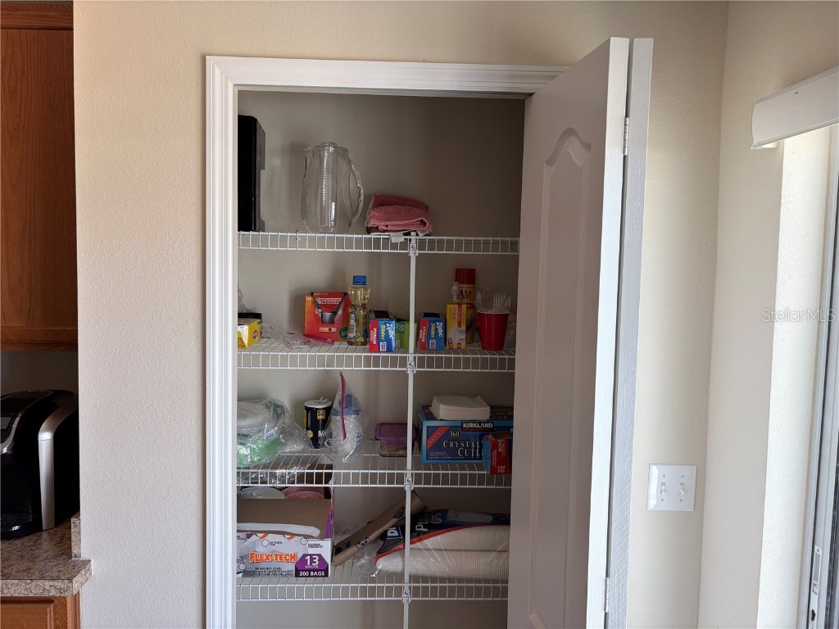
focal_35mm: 26
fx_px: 630
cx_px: 420
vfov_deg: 53.1
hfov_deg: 67.3
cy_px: 314
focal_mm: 5.96
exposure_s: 1/120
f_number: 1.6
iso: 50
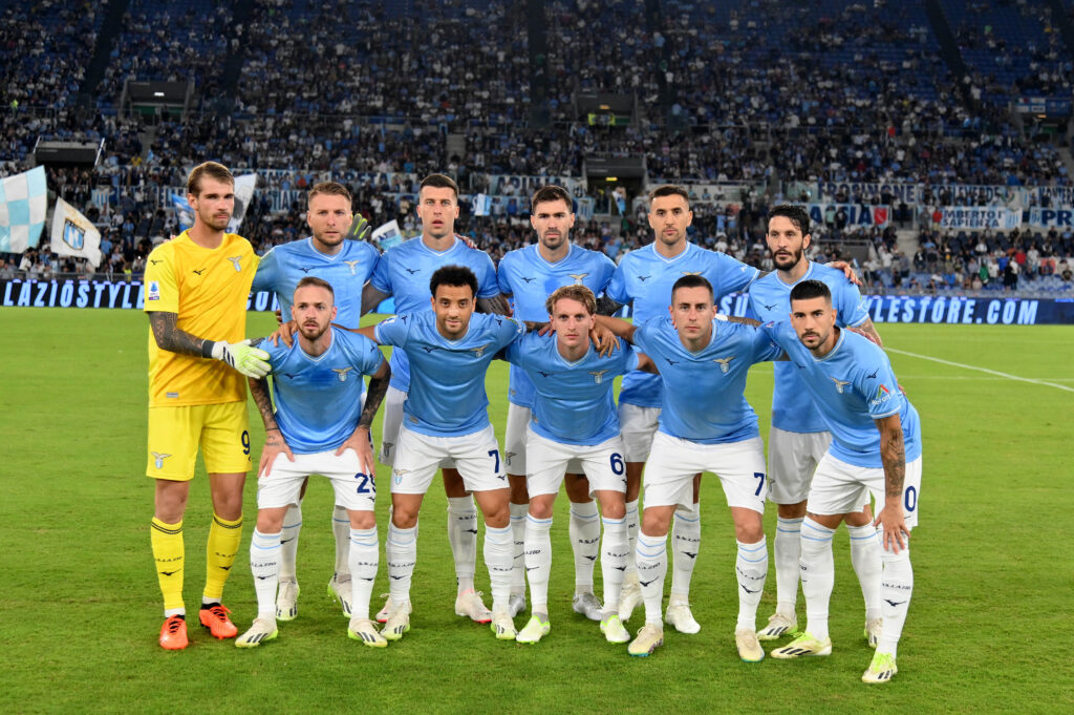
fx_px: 1550
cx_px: 537
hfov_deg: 38.2
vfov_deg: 25.9
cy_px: 358
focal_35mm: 52
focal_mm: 52
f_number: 4
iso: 2500
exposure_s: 1/1250
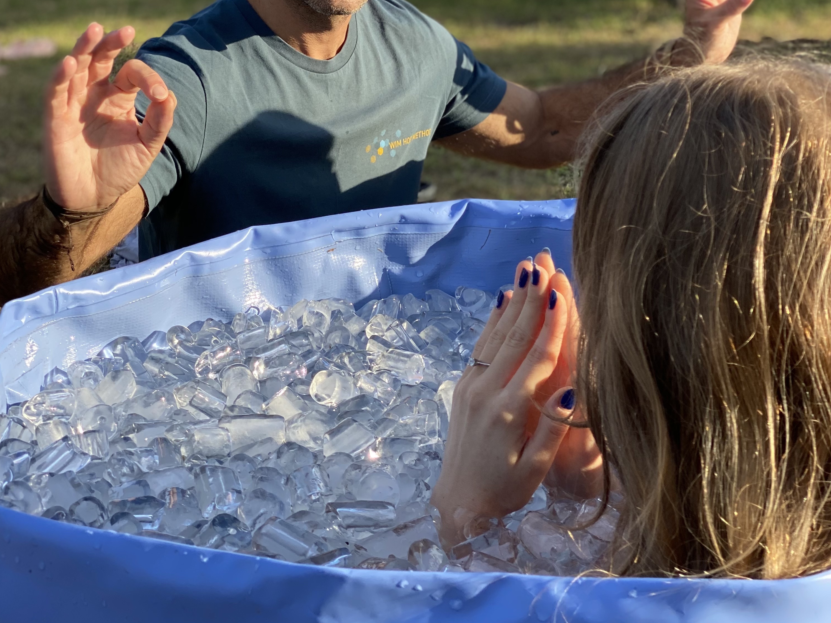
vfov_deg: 20.6
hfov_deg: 27.8
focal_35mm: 70
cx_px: 412
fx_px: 1680
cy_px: 76
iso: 20
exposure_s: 1/484
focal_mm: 6
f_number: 2
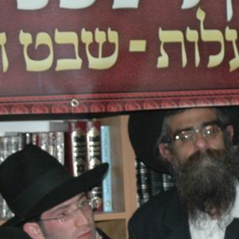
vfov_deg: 4.9
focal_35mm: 357
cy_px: 228
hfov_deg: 4.9
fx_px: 2789
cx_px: 302
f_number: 5.6
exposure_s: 1/60
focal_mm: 78
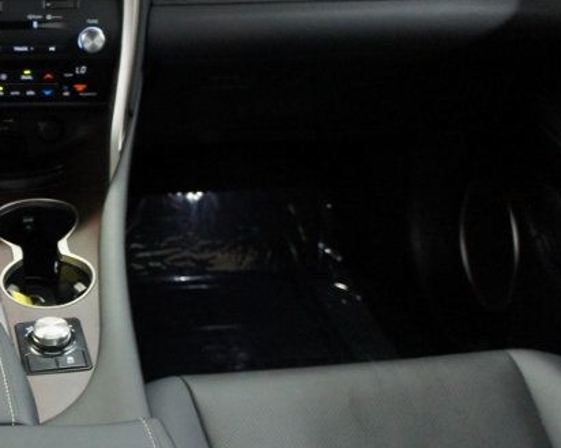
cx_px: -42
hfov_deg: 27.7
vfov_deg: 24.2
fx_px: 1045
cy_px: 194
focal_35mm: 63
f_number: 3.5
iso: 1250
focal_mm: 18
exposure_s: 1/30
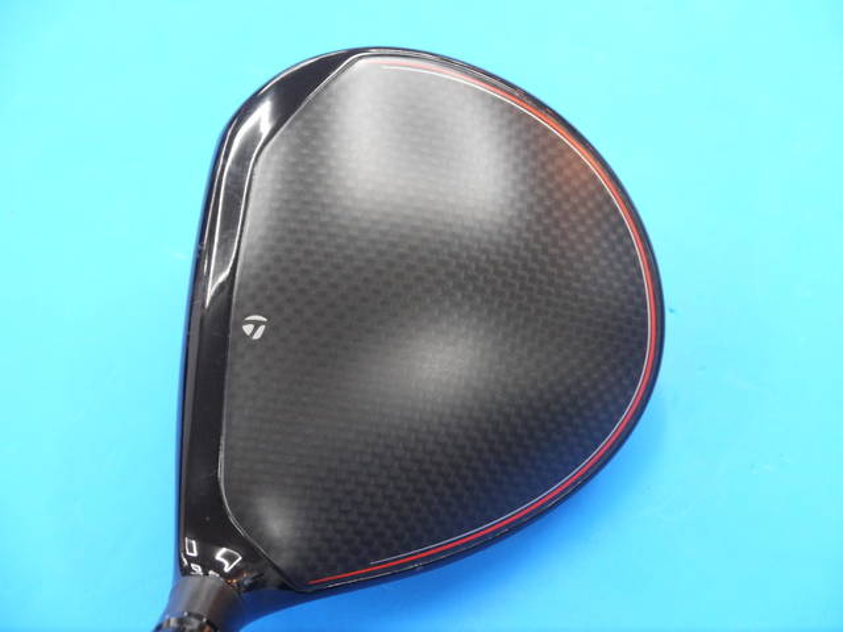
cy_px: 316
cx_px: 422
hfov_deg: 23.3
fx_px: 2046
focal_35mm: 84
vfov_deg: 17.6
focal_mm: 42
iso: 800
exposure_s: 1/50
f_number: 5.6
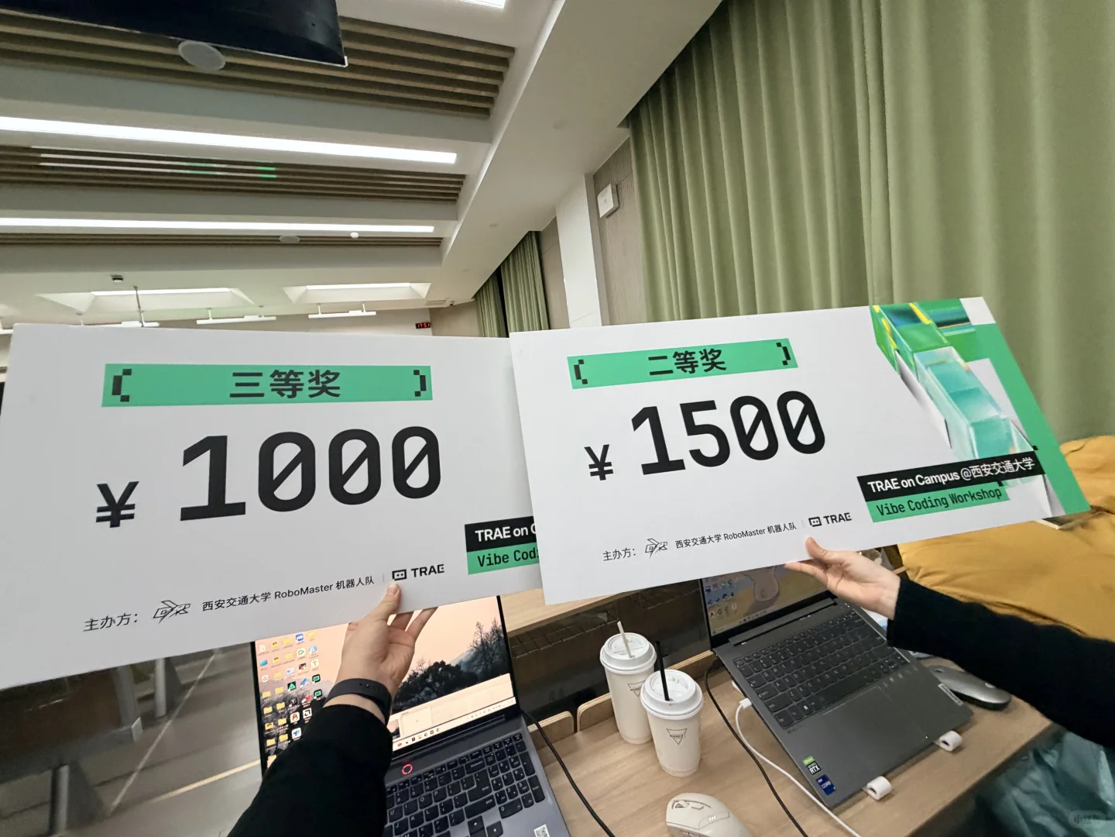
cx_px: 558
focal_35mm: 14
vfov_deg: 85.7
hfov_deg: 102.1
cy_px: 418
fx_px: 451
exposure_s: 1/100
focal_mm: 2.22
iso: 320
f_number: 2.2
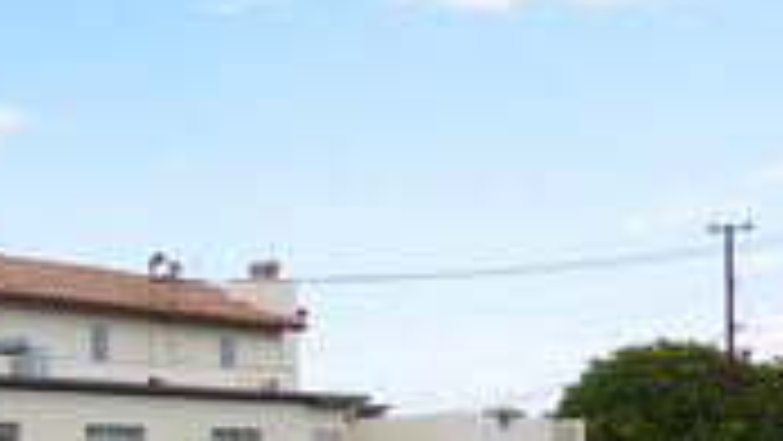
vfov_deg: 16.0
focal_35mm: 75
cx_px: -104
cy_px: 378
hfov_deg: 25.8
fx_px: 1558
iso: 100
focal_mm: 5.4
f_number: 3.6
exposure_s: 1/500
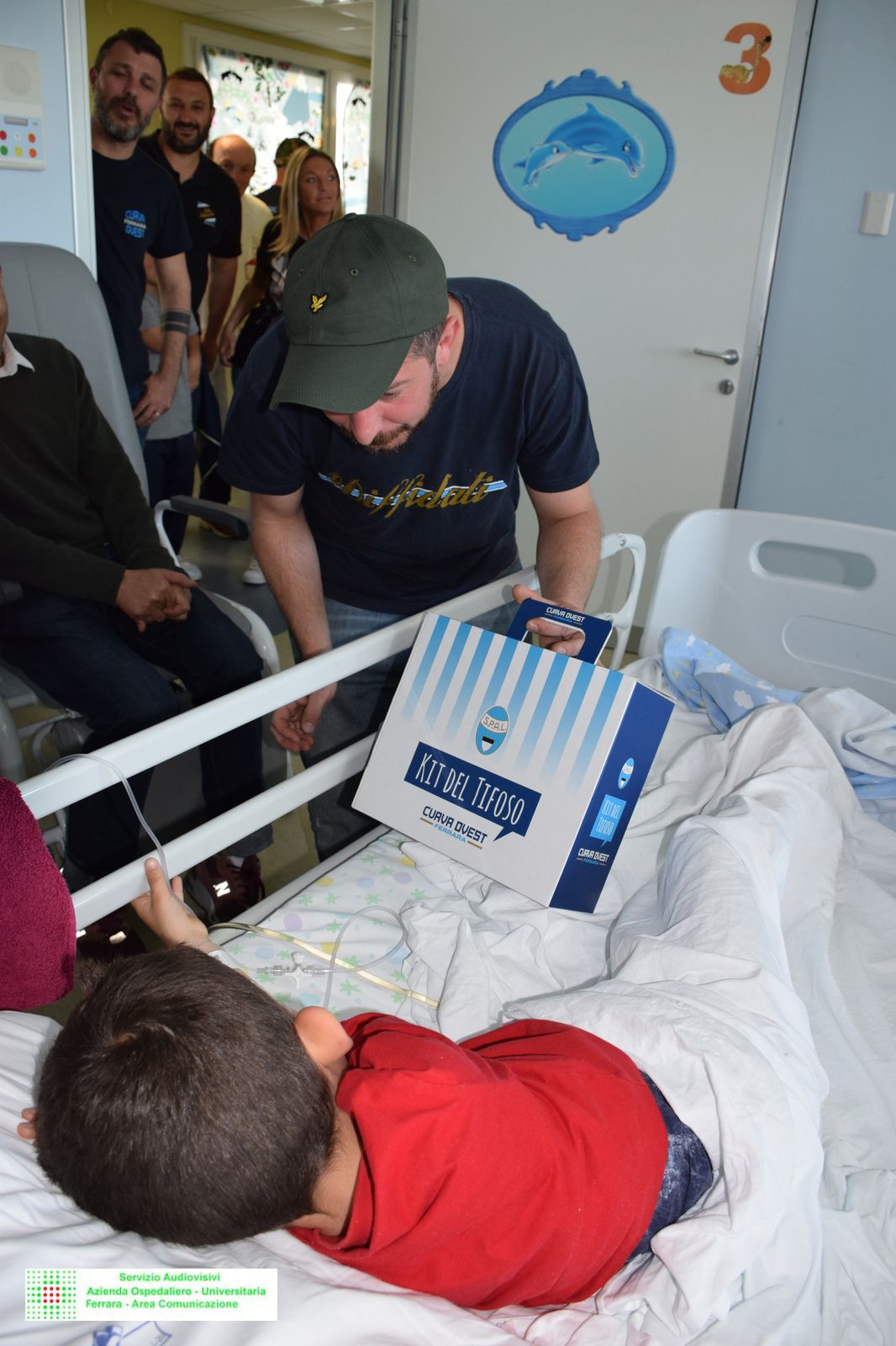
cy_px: 673
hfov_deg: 47.9
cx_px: 448
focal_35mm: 27
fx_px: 1008
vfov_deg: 67.4
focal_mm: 18
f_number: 5
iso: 800
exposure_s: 1/100
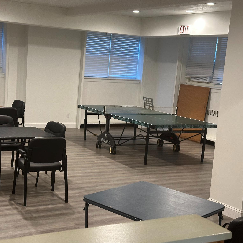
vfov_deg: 30.0
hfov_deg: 29.9
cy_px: 122
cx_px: 89
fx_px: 453
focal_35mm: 57
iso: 250
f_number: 1.78
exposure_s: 1/40
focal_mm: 6.86
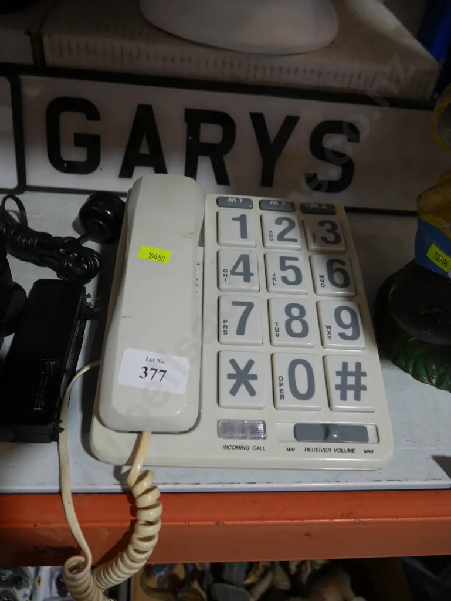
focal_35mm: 28
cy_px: 300
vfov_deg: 63.4
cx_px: 226
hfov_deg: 49.8
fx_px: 486
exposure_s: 1/100
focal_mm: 14
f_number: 3.5
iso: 200
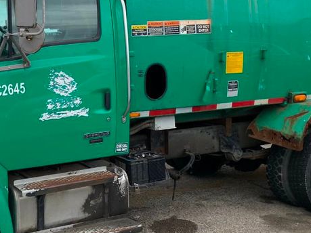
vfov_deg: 25.0
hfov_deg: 32.6
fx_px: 521
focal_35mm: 58
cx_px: 75
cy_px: 72
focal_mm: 4.25
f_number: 1.8
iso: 25
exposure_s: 1/1689
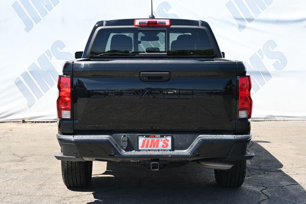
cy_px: 102
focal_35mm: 70
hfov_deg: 28.7
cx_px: 153
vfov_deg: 19.3
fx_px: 599
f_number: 6
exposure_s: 1/250
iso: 400
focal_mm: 47
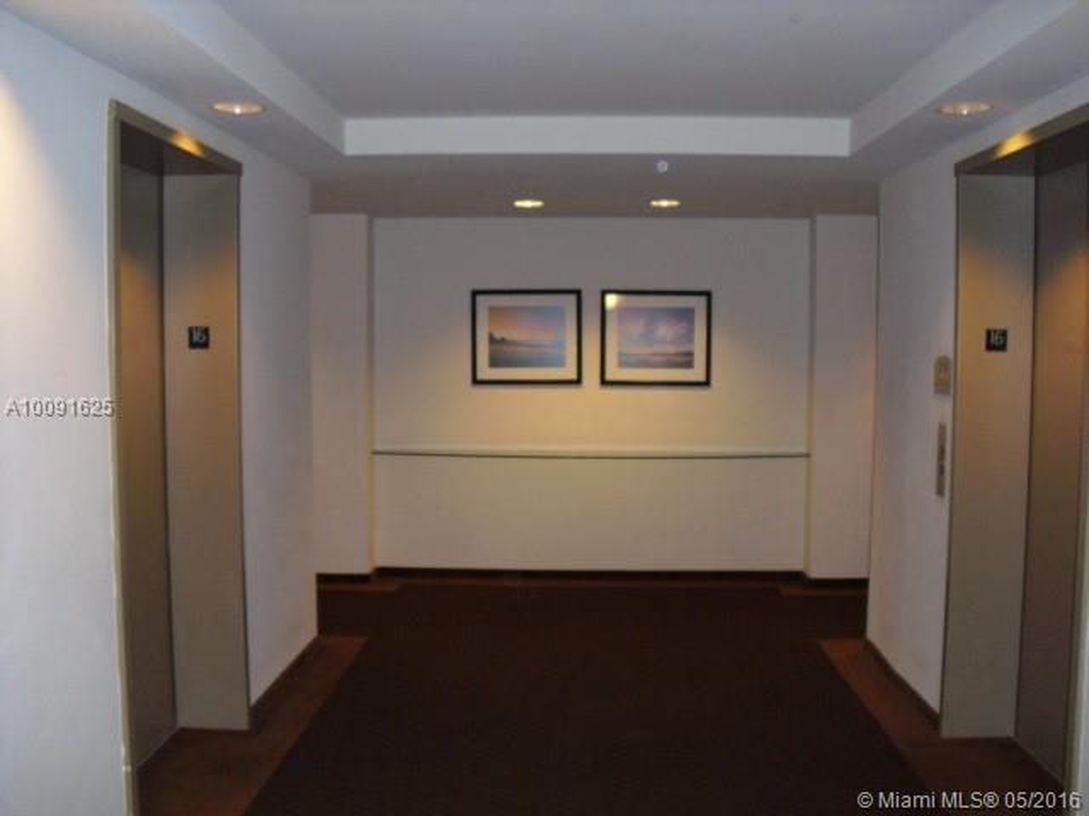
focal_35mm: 36
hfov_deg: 51.4
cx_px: 544
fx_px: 1133
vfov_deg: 39.7
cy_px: 408
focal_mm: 6.3
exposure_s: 1/60
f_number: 3.1
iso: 400
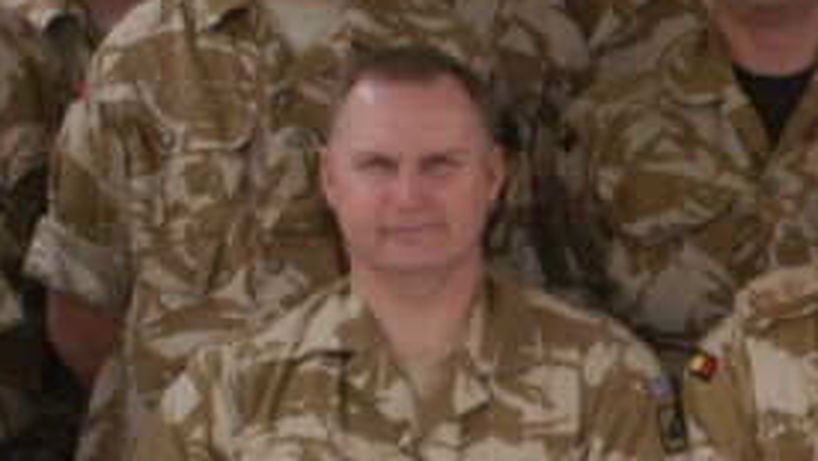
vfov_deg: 5.6
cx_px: 1089
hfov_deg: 9.6
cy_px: 147
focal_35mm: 219
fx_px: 4752
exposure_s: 1/125
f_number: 18
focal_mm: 32
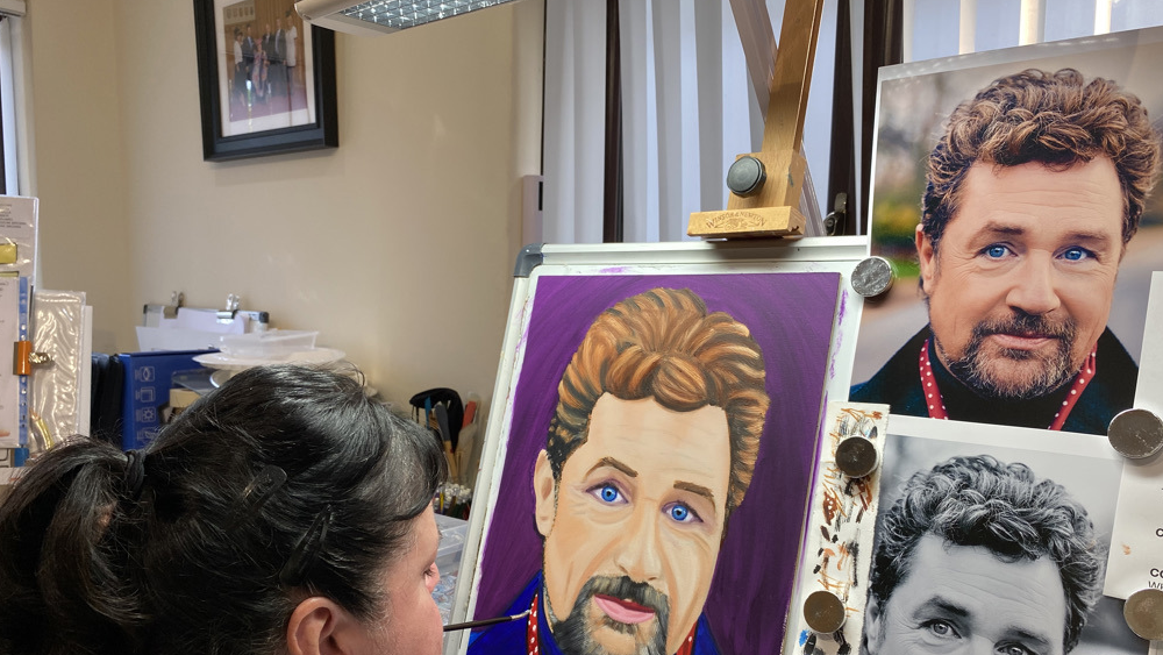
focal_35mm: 29
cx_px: 588
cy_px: 411
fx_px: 894
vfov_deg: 39.9
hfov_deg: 66.1
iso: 100
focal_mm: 4.25
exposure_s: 1/100
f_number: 1.8
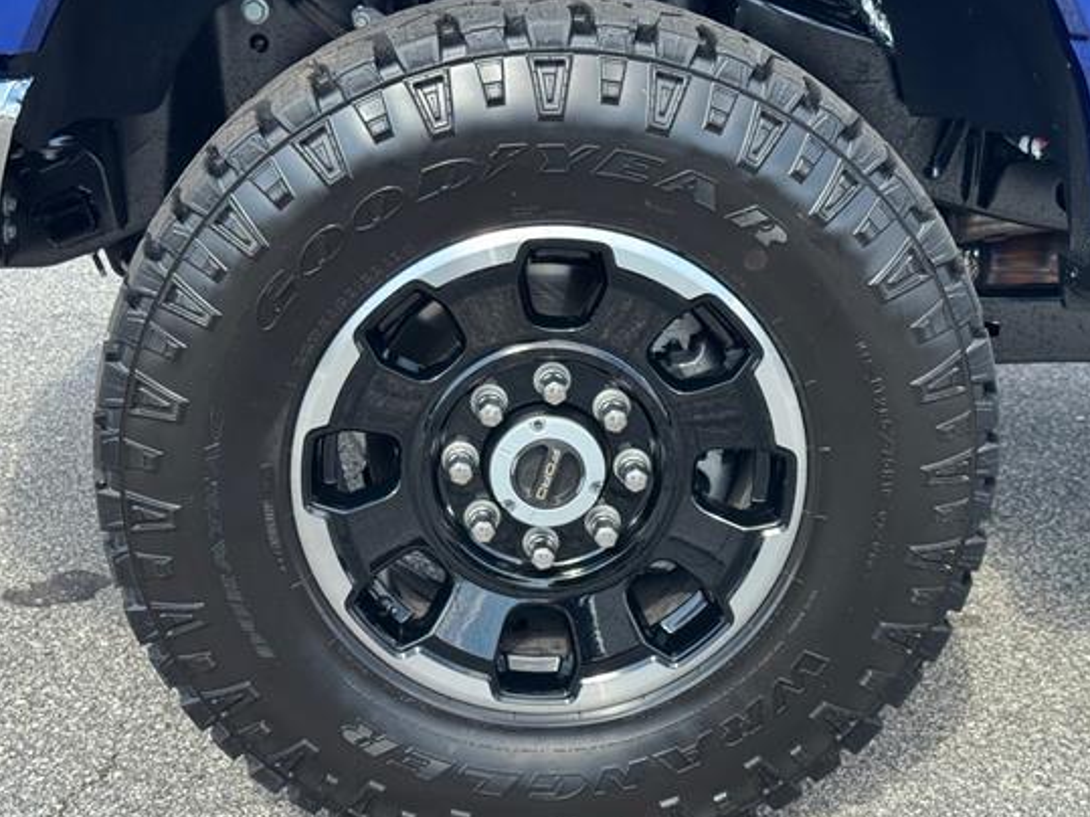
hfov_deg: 33.8
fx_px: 1794
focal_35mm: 57
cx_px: 516
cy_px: 445
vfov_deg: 25.6
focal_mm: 6.76
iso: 64
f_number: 1.78
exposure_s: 1/664
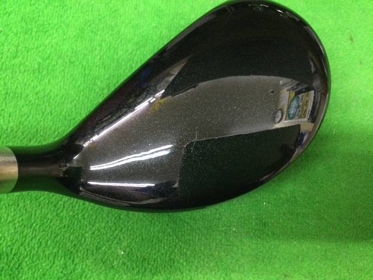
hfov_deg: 58.4
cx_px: 186
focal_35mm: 31
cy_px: 140
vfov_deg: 45.4
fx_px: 334
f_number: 2.4
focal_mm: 3.3
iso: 200
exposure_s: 1/15
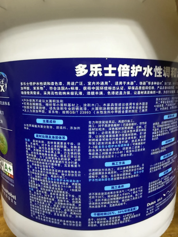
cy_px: 118
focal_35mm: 24
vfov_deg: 71.6
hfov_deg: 56.8
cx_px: 89
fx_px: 165
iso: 400
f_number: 2.2
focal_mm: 2.22
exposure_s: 1/50
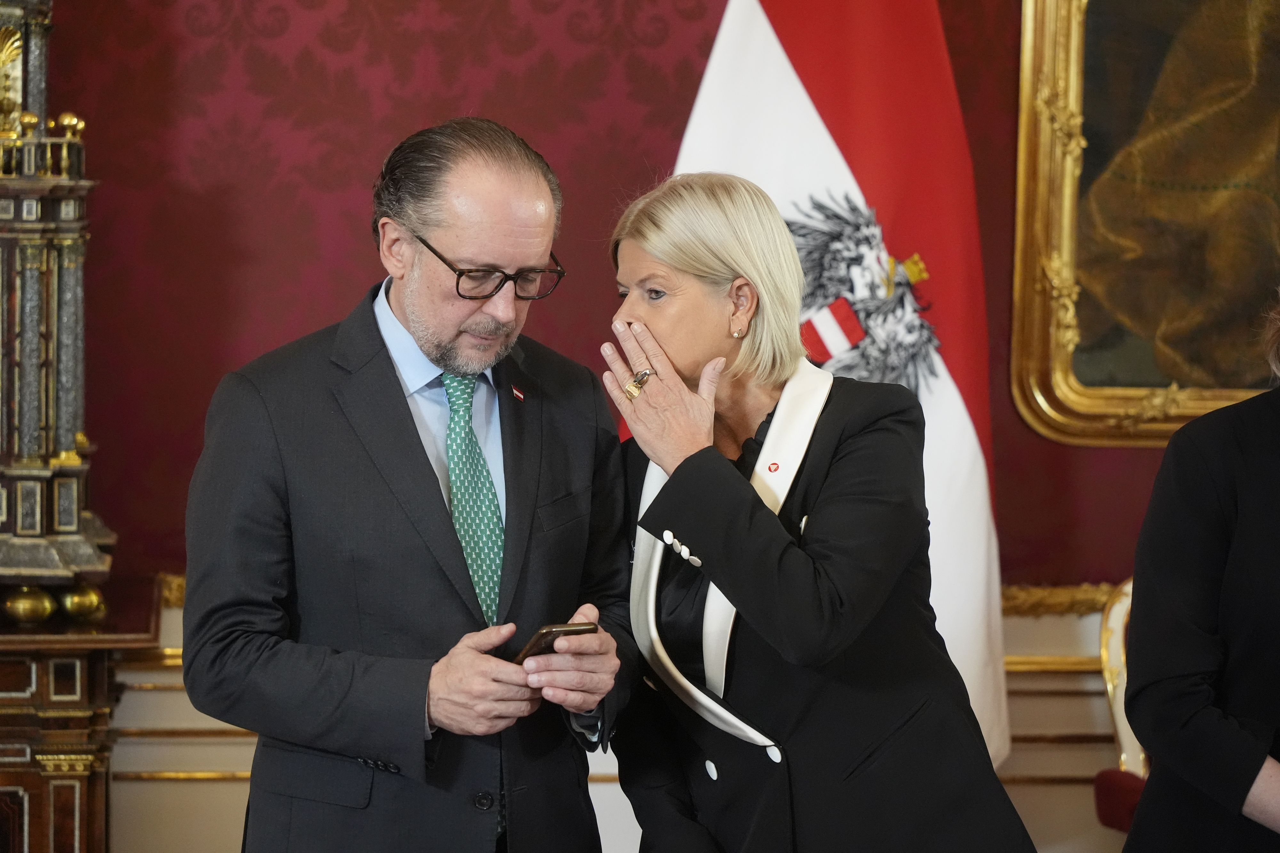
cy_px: 426
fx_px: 3093
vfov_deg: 15.7
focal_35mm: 87
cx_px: 640
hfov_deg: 23.4
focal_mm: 87
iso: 6400
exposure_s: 1/400
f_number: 4.5
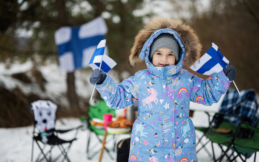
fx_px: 367
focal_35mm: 52
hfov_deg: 38.9
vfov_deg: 24.8
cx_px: 130
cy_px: 77
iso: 200
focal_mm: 50
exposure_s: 1/1600
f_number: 1.2
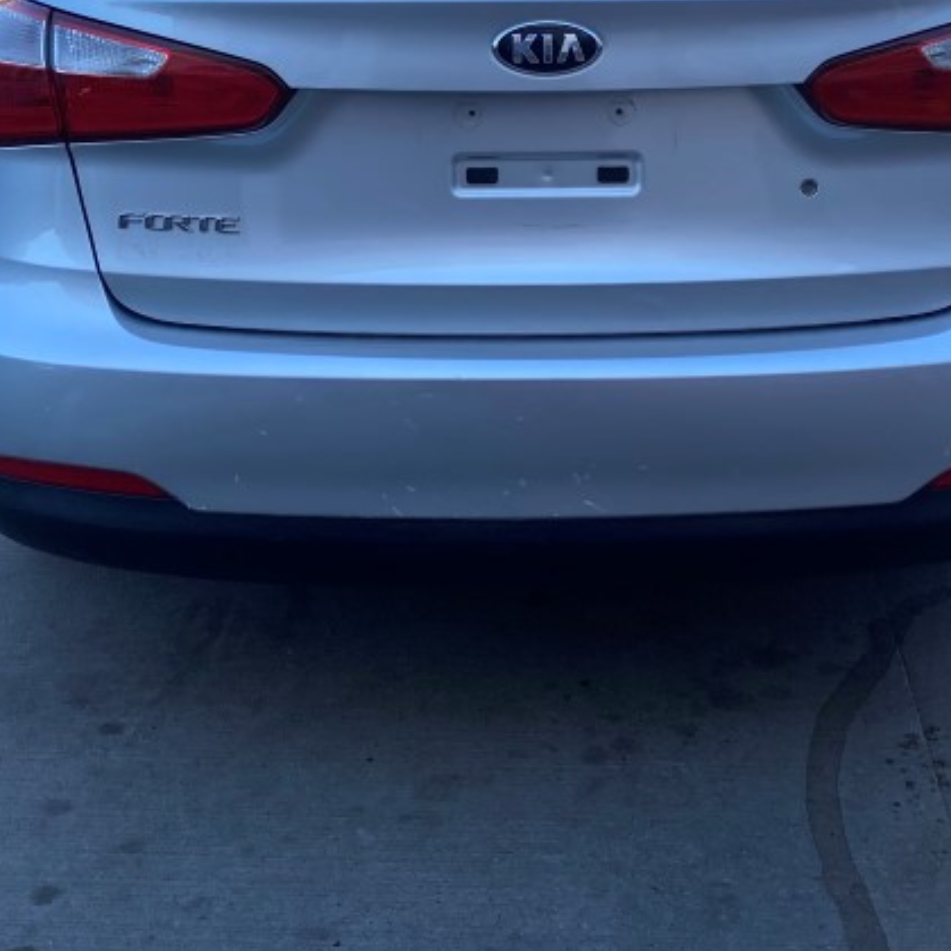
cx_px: 523
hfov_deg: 30.5
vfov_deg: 29.4
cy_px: 111
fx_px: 1741
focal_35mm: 56
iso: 32
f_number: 1.8
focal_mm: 4.25
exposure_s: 1/974
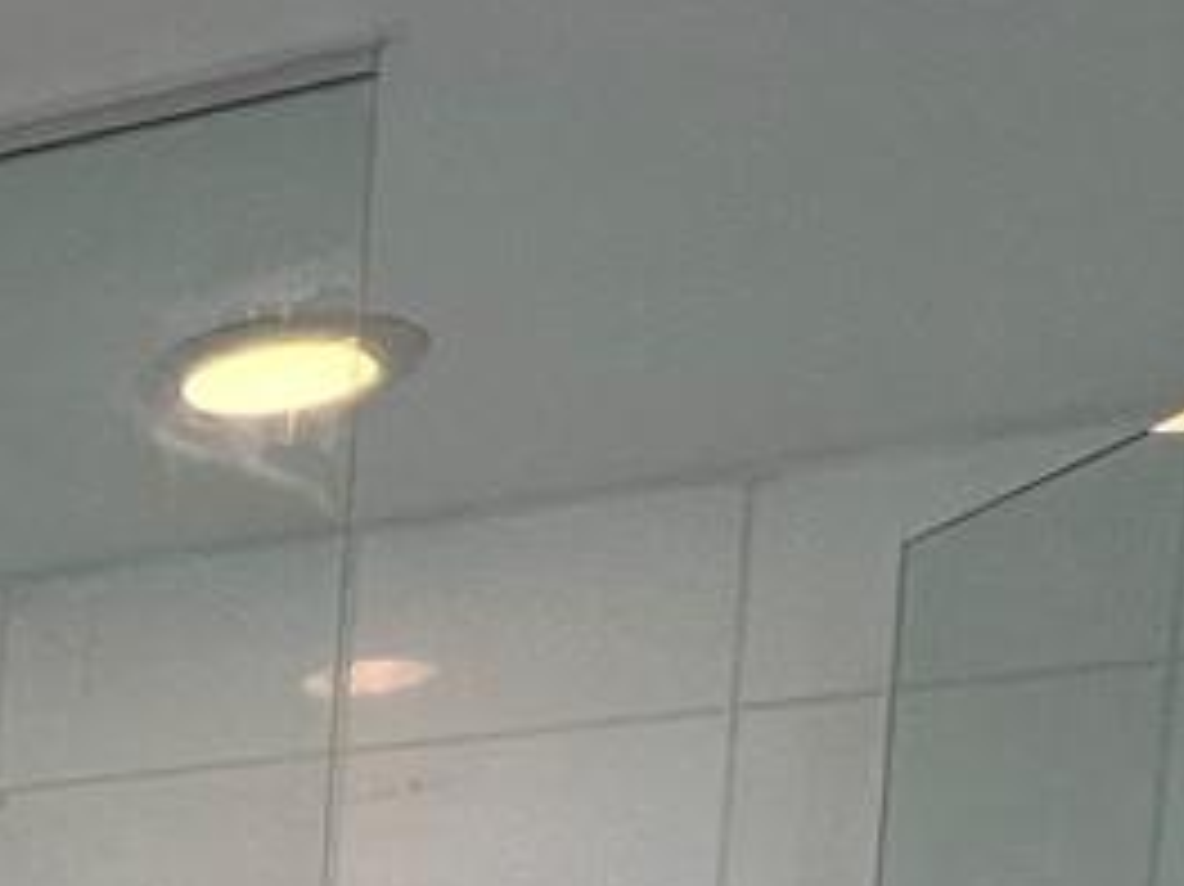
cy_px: 1812
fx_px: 2701
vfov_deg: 14.9
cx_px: -1157
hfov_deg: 17.7
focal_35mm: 79
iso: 64
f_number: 1.8
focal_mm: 1.57
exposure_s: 1/120
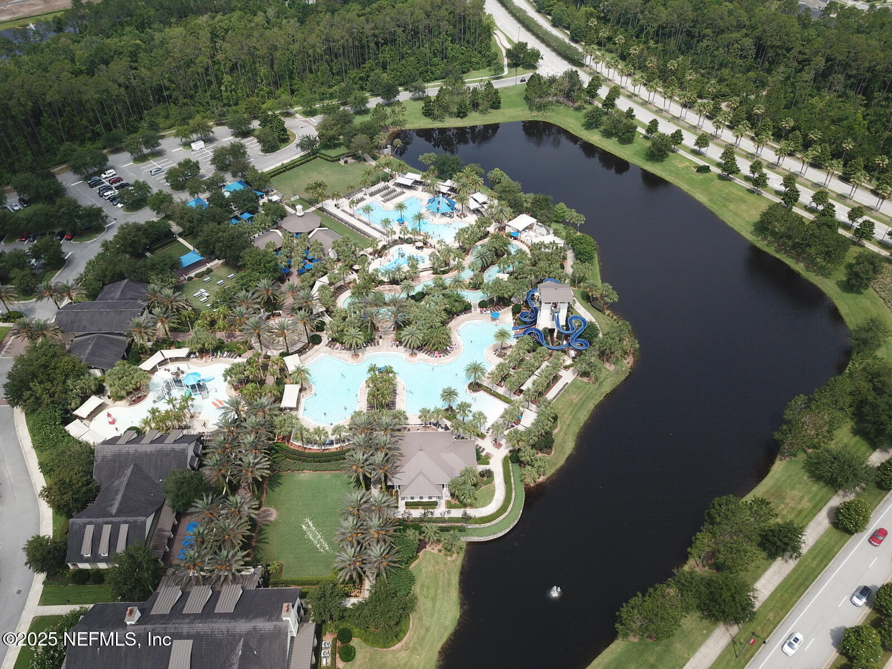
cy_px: 334
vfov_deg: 53.1
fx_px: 670
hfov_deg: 67.3
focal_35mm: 26
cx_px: 446
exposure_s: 1/1266
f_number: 2.2
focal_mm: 4.7
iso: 100
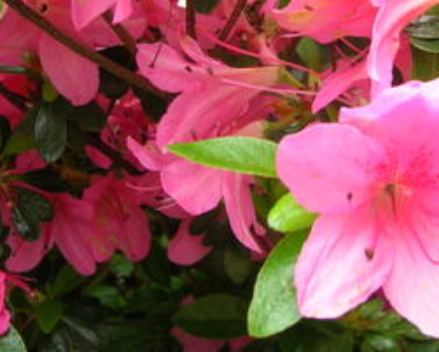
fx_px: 910
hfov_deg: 27.1
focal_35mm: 70
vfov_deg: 21.3
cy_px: 29
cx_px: 241
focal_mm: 6
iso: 50
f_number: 2.9
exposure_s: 1/83
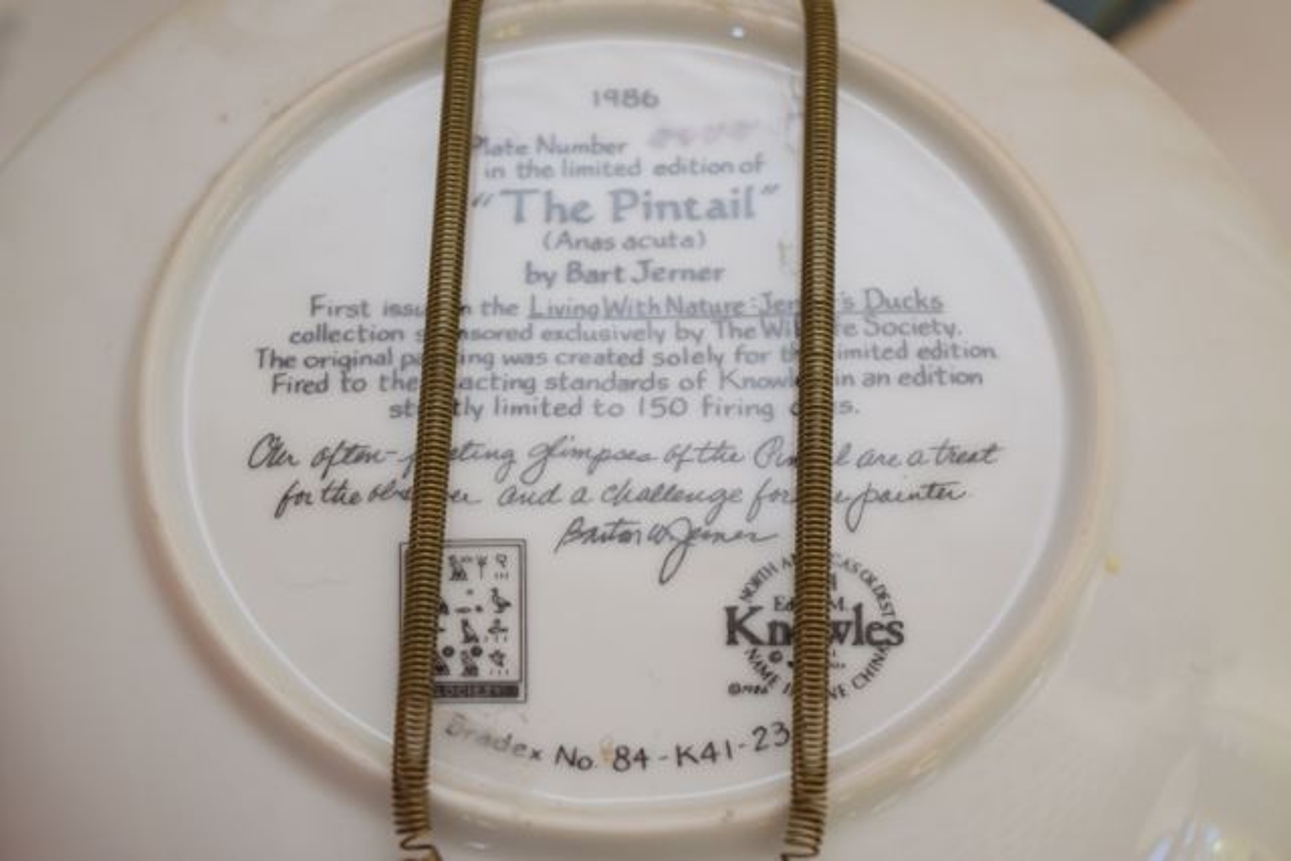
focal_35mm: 78
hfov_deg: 26.0
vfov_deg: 17.5
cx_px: 646
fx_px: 2798
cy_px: 430
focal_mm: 52
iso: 800
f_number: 5.6
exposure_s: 1/125
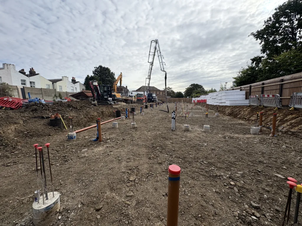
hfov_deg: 102.1
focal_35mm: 14
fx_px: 122
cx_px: 151
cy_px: 113
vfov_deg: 85.7
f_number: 2.2
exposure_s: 1/1346
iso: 50
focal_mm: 2.22
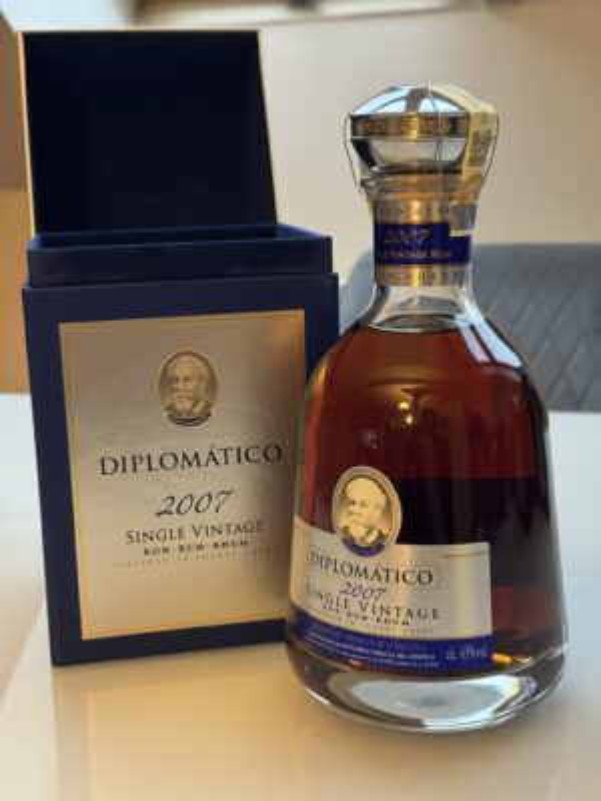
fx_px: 1111
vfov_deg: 39.7
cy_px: 400
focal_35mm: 48
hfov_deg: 30.3
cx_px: 300
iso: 500
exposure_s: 1/40
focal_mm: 6.76
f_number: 1.78
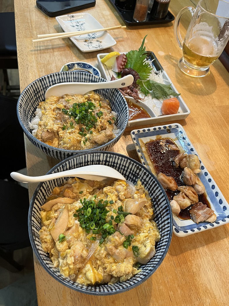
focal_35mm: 26
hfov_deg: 53.1
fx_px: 229
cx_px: 114
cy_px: 153
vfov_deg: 67.3
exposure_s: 1/60
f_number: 1.6
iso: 200
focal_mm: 5.1
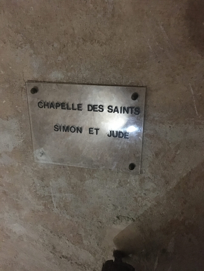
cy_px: 136
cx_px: 102
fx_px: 228
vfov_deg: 61.7
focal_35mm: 29
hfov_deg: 48.2
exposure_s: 1/17
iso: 1250
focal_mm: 4.15
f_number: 2.2
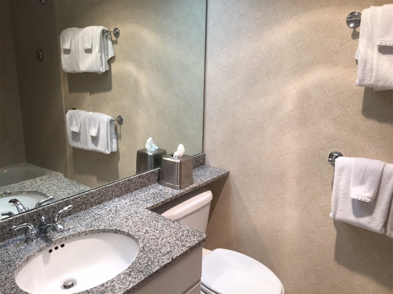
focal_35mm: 29
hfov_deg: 61.7
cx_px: 196
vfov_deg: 48.2
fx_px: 329
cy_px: 147
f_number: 2.2
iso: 32
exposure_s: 1/40
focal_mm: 4.15
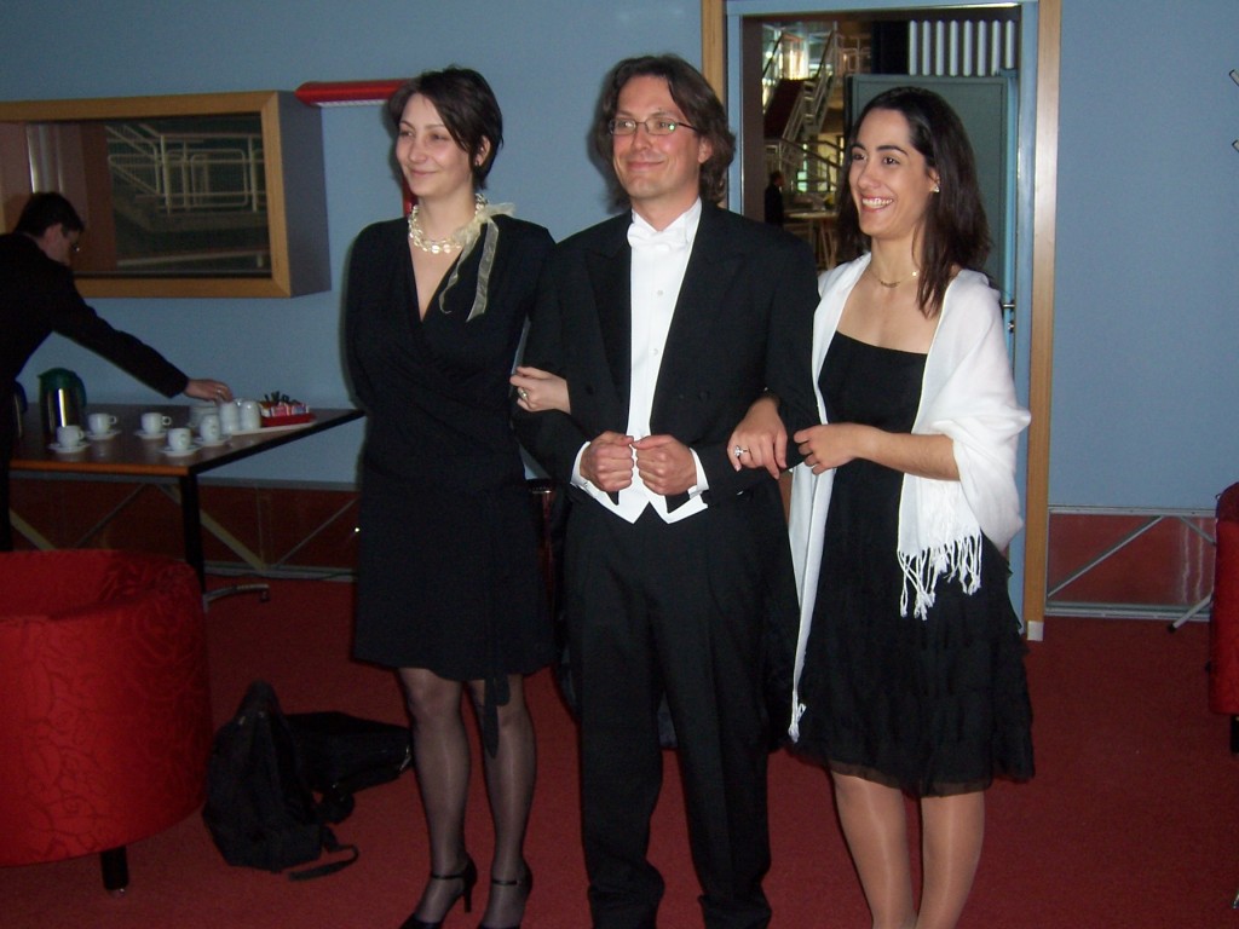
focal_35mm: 40
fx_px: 1432
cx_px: 620
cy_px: 464
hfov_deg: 46.8
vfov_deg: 36.0
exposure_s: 1/60
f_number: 3.4
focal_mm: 6.7
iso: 140
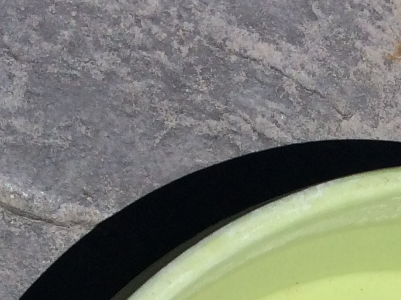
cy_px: 672
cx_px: 542
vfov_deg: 9.7
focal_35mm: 138
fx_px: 1598
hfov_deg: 13.7
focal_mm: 4.15
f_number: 2.2
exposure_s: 1/5882
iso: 32
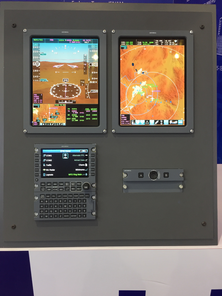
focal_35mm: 29
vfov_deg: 61.7
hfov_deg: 48.2
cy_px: 148
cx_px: 111
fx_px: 248
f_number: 2.2
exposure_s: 1/33
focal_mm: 4.15
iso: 40
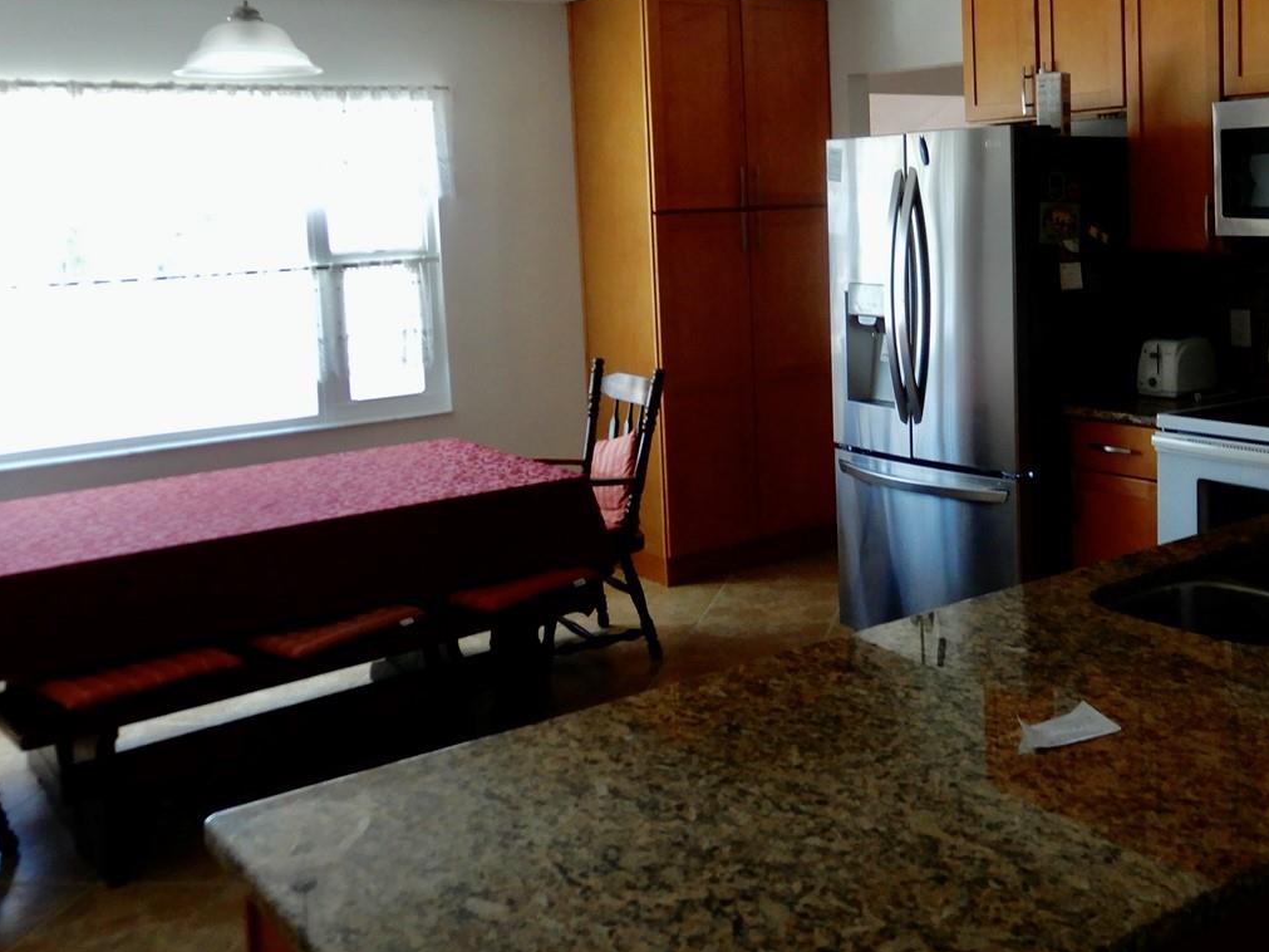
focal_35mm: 38
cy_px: 303
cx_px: 880
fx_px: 1393
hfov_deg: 47.9
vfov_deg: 37.2
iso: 125
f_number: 3.4
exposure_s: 1/30
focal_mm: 4.3
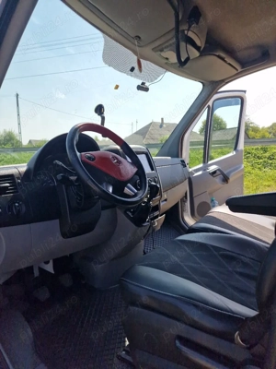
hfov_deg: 58.9
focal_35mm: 23
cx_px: 138
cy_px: 184
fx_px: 245
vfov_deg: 73.9
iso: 50
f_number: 1.8
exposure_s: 1/714
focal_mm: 6.4
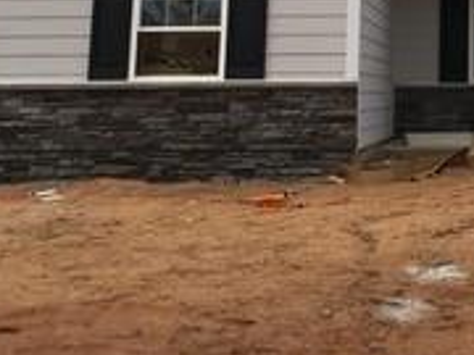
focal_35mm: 103
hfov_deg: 18.4
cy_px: -245
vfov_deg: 13.2
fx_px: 1410
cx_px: 516
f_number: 2.2
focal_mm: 4.15
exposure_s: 1/2024
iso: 25
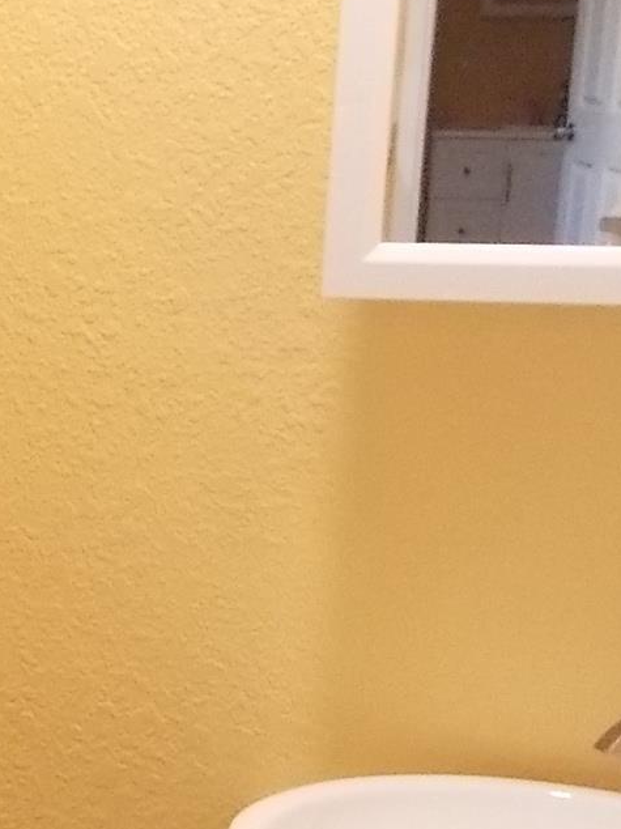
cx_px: -430
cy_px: 802
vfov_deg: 18.5
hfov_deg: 13.1
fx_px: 2489
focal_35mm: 104
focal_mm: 4.1
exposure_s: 1/25
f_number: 3.3
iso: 320
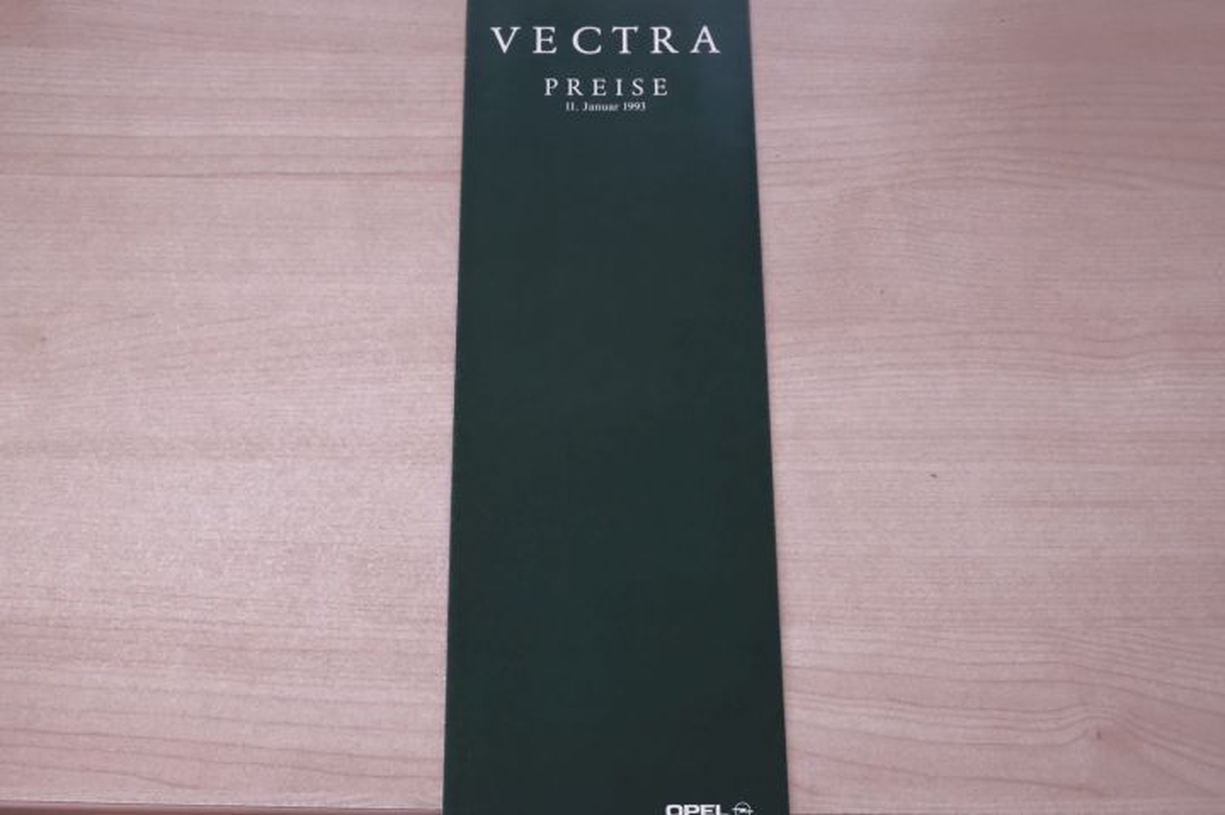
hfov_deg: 45.5
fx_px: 1462
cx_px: 612
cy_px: 408
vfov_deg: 31.1
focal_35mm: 43
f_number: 7.1
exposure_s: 1/27
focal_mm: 28.9
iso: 6400
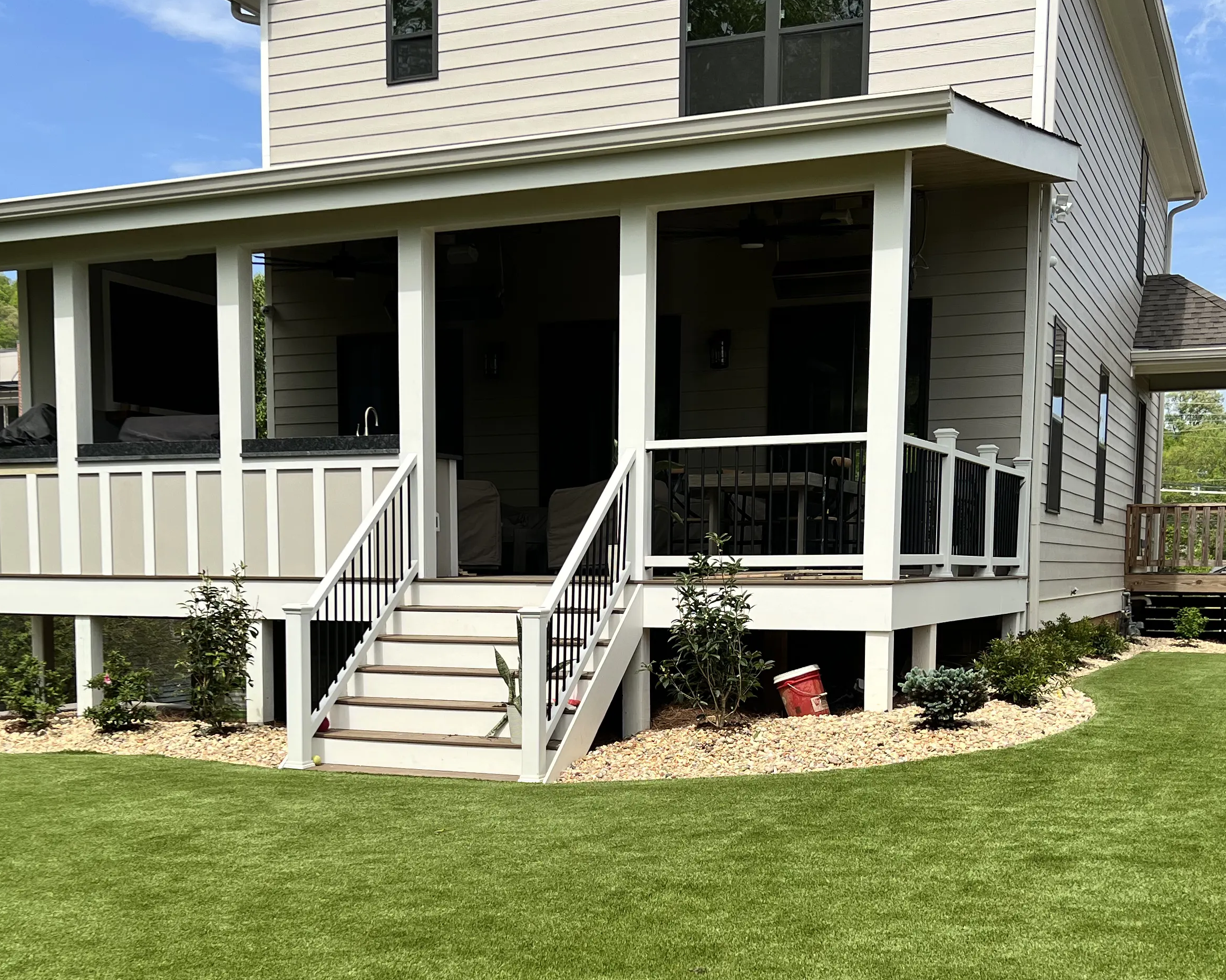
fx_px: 1596
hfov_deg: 42.0
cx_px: 572
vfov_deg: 33.5
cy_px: 737
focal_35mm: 44
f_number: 1.5
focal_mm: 5.7
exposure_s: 1/4115
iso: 50
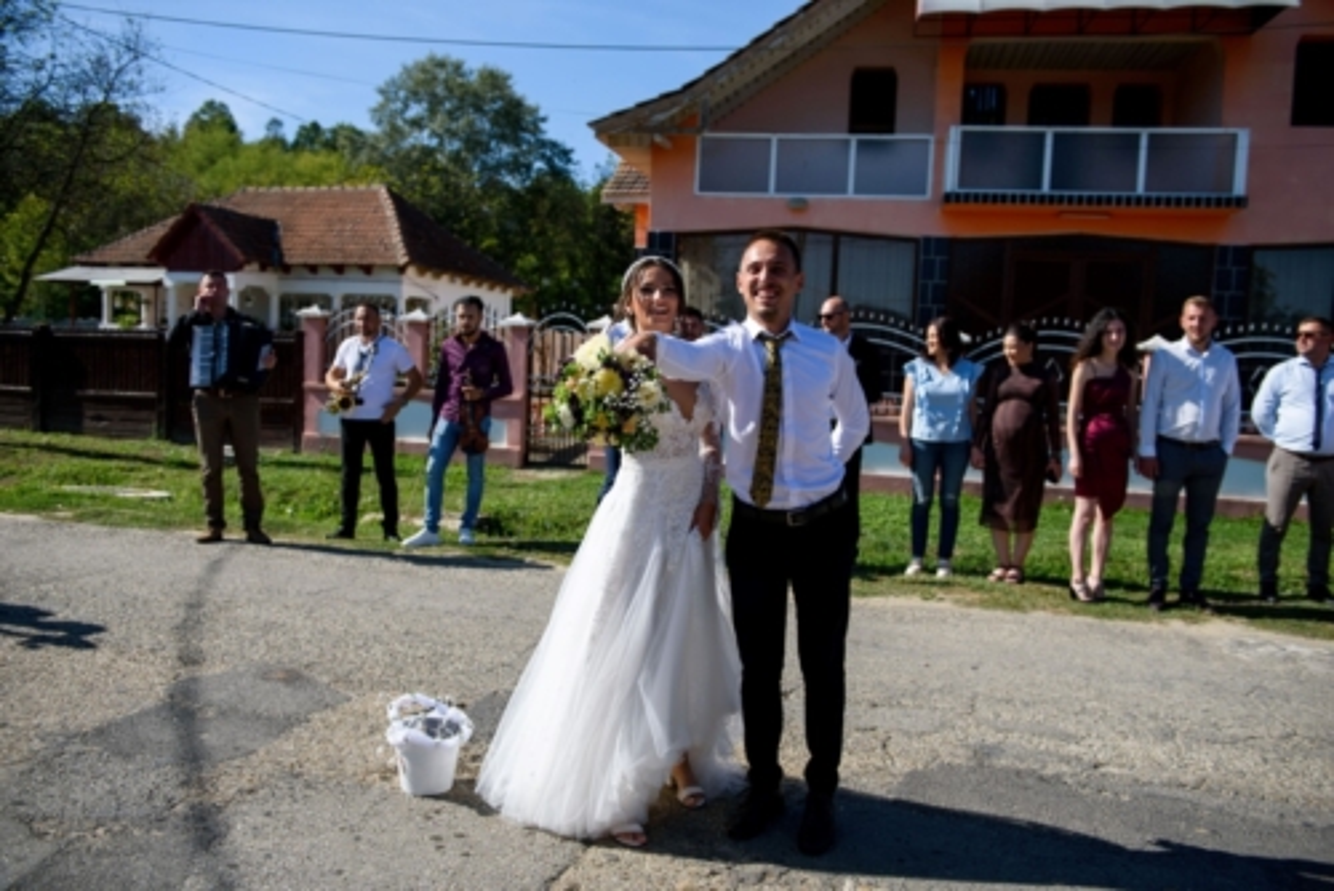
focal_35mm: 31
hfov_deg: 60.3
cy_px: 446
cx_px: 667
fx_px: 1149
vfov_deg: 42.4
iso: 100
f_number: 3.3
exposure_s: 1/1500
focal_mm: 31
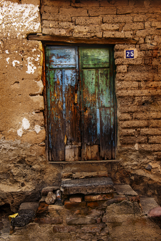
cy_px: 120
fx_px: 261
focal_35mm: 39
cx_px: 79
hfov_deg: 34.2
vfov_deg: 49.5
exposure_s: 1/25
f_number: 5.6
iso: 125
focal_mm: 38
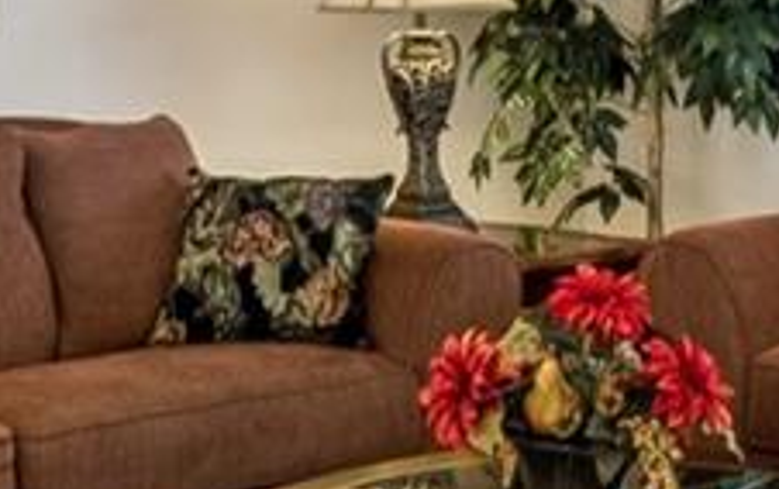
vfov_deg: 12.0
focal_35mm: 108
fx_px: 2296
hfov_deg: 18.9
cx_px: 707
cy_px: -52
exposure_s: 1/15
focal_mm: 10
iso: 100
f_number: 7.1
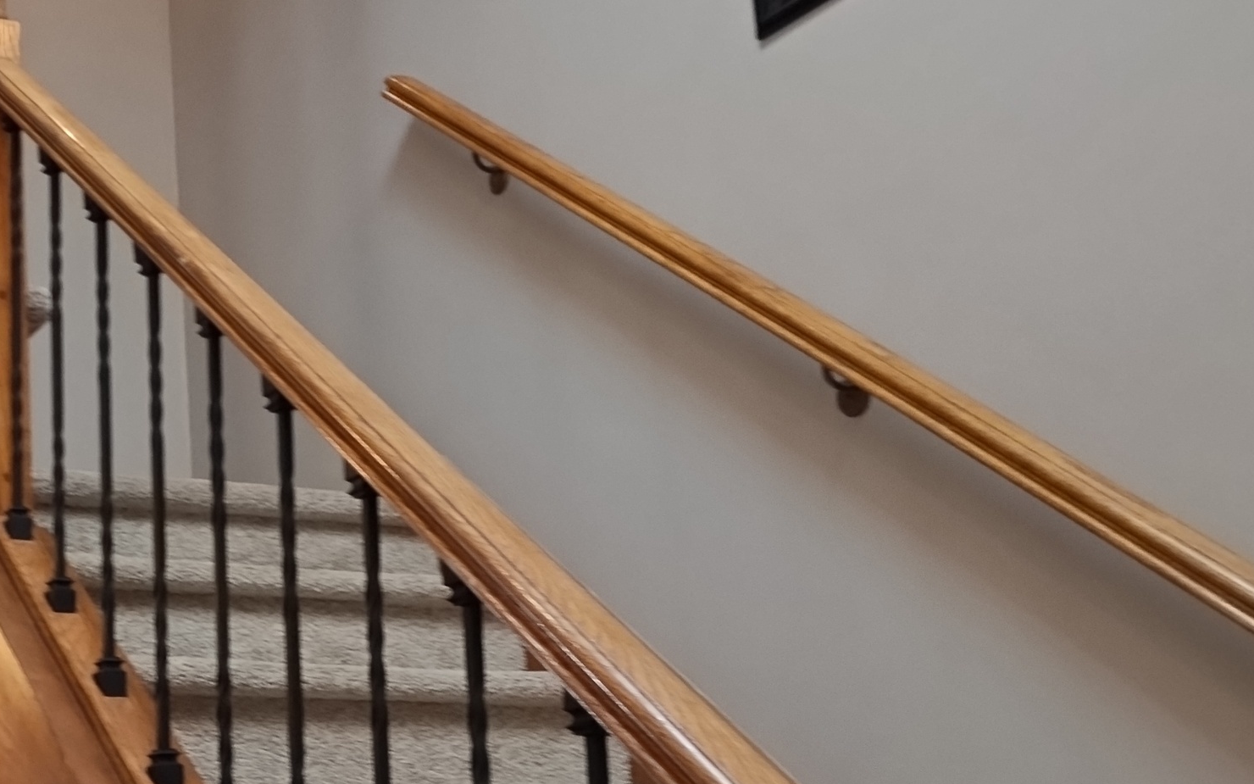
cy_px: 475
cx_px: 65
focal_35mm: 55
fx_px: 1880
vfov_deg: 23.5
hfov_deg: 34.3
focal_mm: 4.71
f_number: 1.7
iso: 122
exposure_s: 1/60
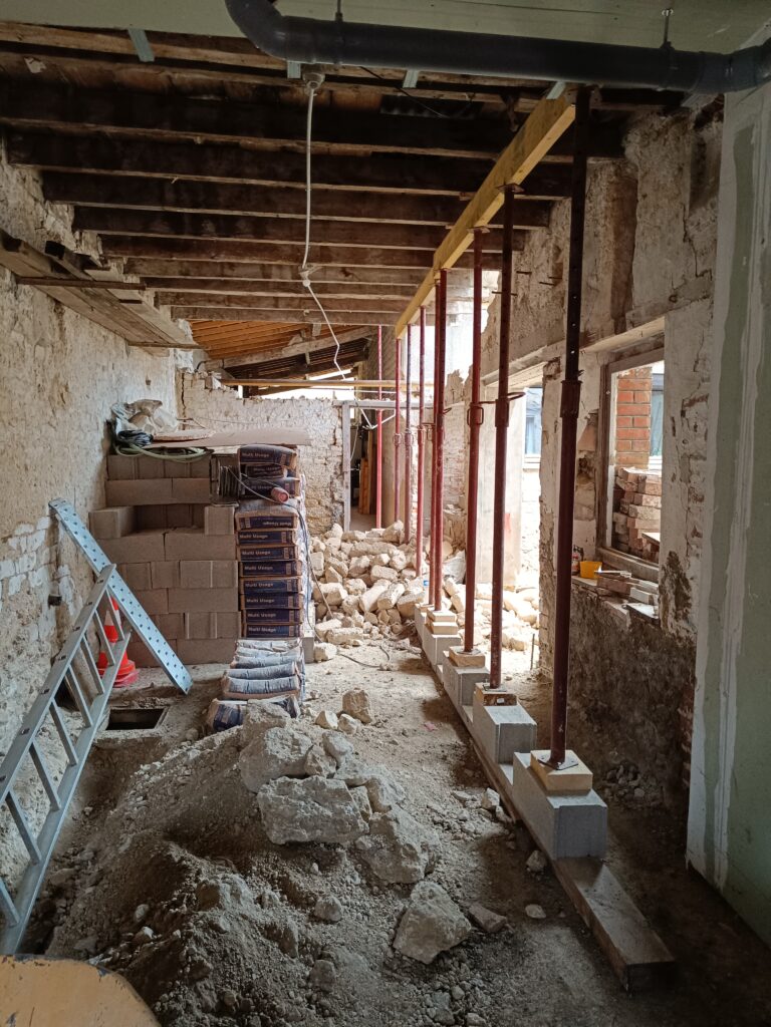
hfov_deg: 56.8
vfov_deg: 71.6
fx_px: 713
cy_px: 514
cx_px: 386
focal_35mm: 24
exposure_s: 1/33.3
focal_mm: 5.59
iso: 703
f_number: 1.88
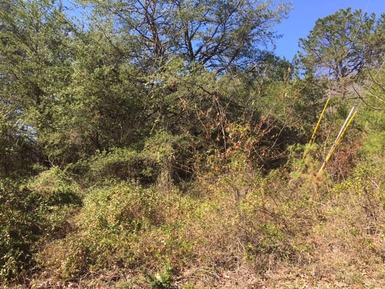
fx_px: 323
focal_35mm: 29
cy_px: 144
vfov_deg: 48.2
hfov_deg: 61.7
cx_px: 192
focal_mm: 4.15
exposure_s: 1/574
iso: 25
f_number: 2.2
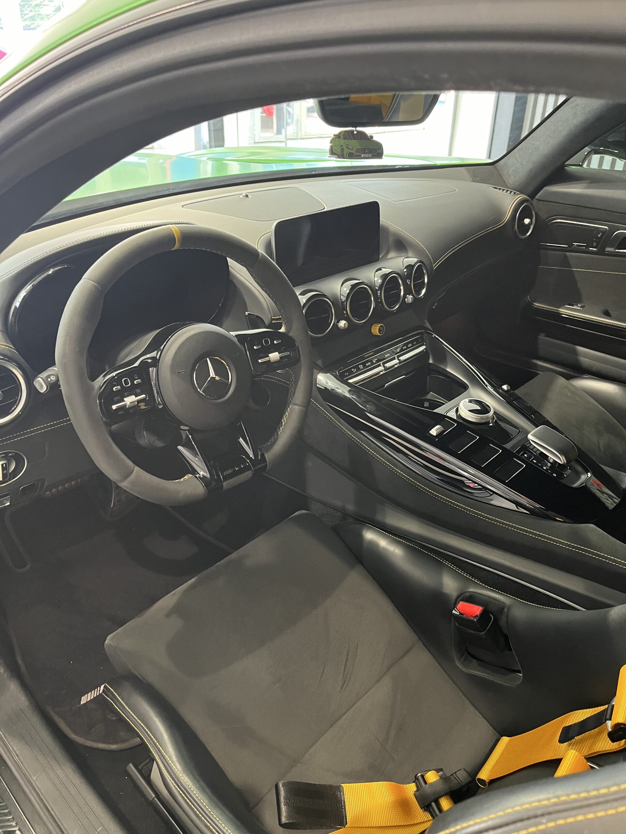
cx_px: 313
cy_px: 417
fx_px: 627
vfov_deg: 67.3
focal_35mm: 26
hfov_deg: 53.1
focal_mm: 5.1
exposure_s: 1/60
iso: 400
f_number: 1.6
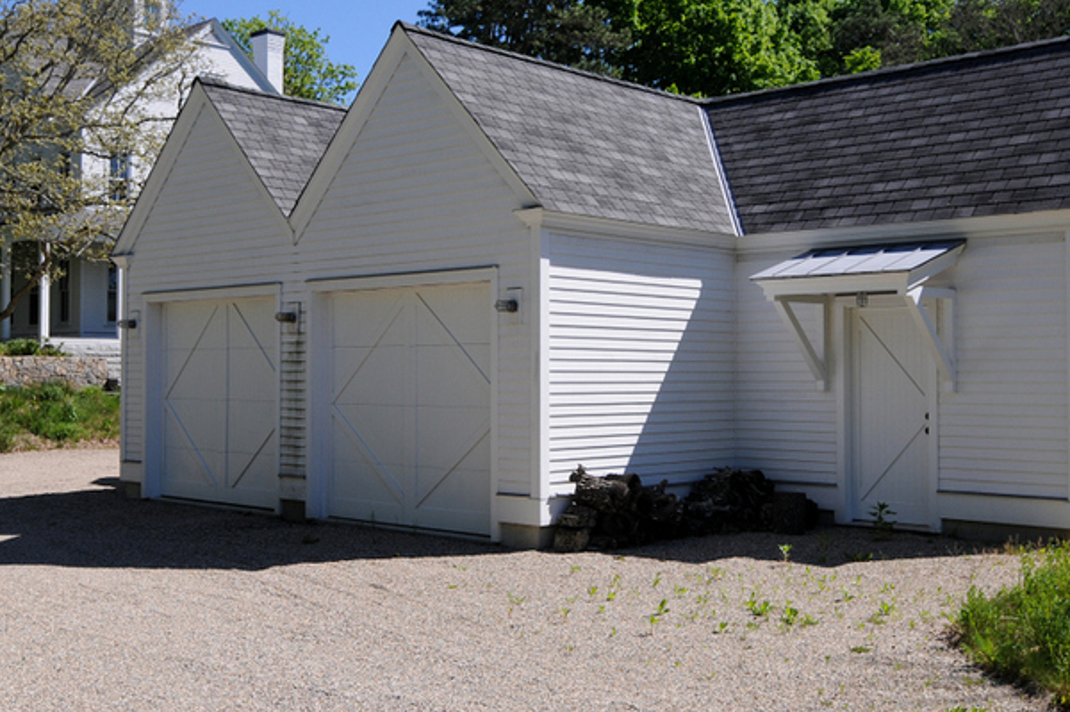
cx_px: 565
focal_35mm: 44
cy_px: 303
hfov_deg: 44.5
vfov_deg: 30.4
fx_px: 1307
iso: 200
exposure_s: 1/640
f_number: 9
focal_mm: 22
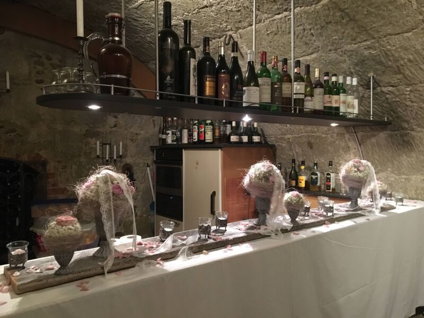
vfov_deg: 48.2
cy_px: 159
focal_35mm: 29
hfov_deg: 61.7
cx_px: 212
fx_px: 355
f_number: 2.2
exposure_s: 1/17
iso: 320
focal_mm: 4.15
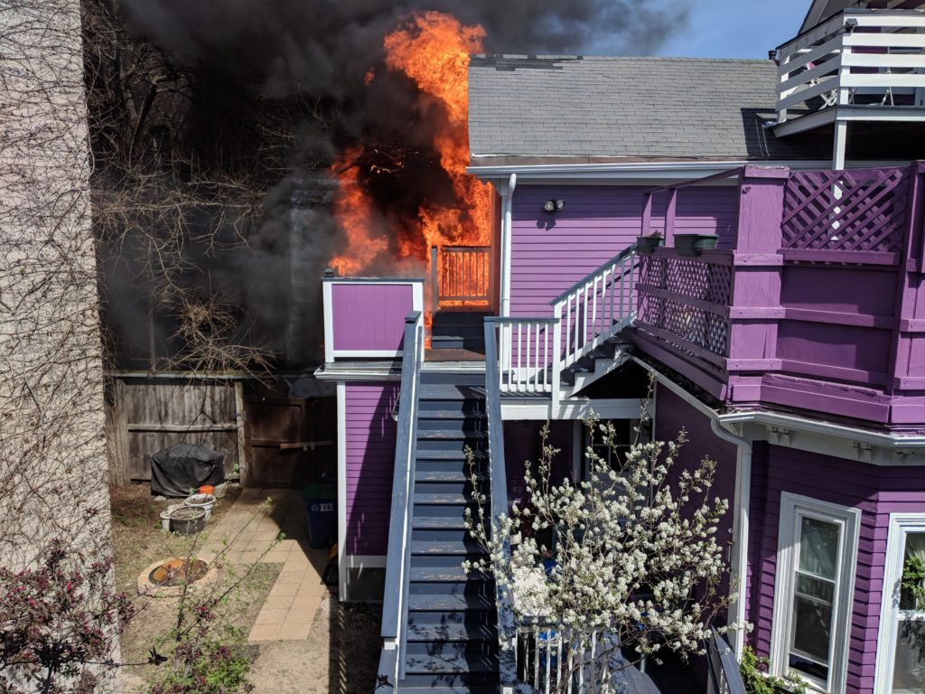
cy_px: 347
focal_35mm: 27
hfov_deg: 65.3
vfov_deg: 51.4
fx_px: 721
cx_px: 462
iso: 51
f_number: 1.8
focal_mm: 4.44
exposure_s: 1/3344
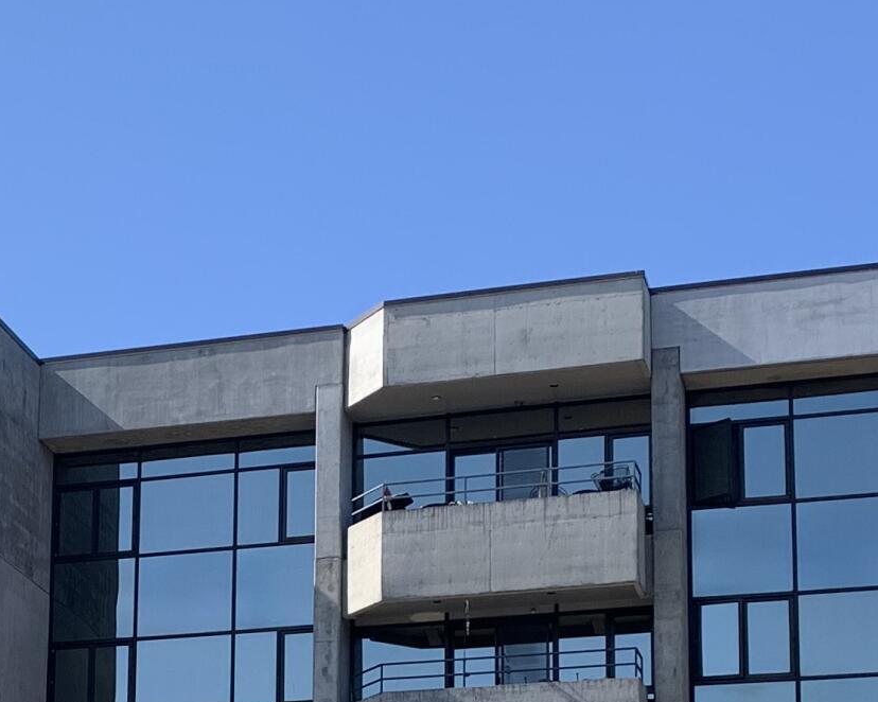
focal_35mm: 92
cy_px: 833
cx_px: 77
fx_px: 2390
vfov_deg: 16.1
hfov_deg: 20.4
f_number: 1.8
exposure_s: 1/1845
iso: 25
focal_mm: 4.25
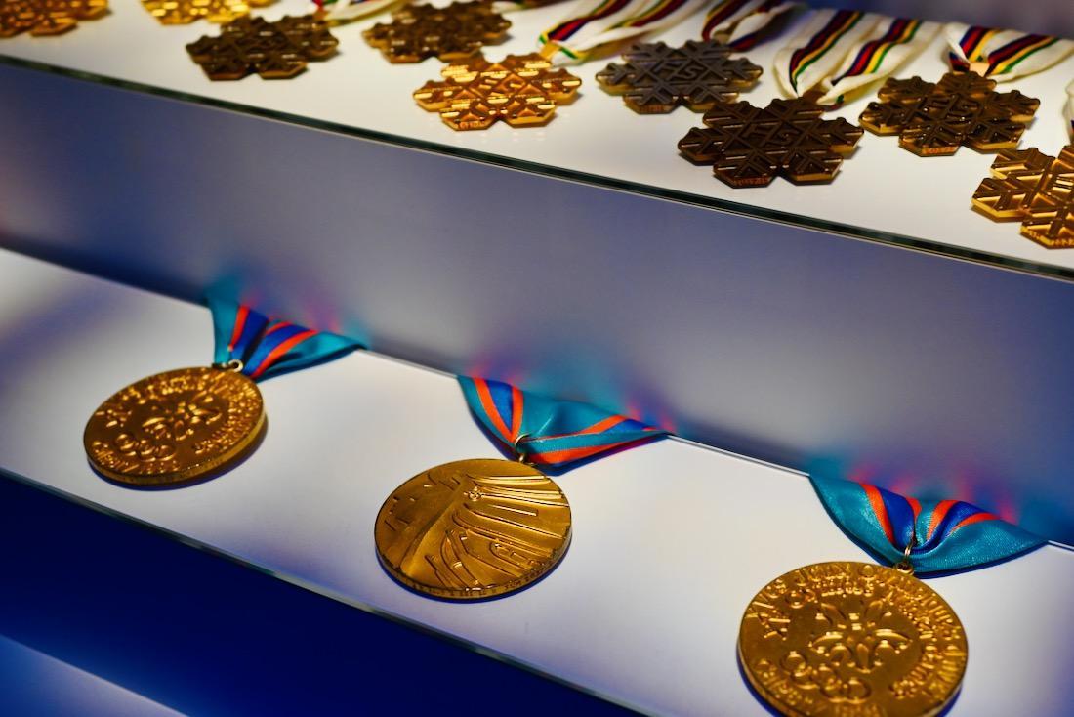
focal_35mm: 42
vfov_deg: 31.9
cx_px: 537
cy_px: 358
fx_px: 1253
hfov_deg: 46.4
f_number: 3.5
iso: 400
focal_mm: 28
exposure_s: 1/250
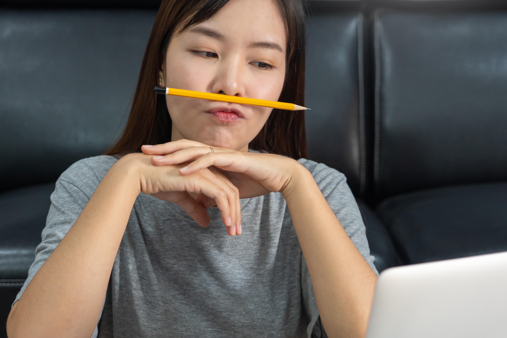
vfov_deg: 14.2
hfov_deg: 21.2
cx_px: 275
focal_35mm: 96
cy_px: 210
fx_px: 1352
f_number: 4
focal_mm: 59
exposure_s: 1/60
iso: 800
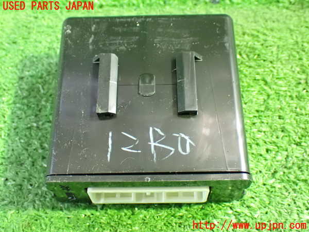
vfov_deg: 30.9
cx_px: 154
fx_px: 420
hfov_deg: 40.4
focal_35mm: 47
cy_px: 116
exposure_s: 1/15
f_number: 3.1
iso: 1600
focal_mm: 8.4
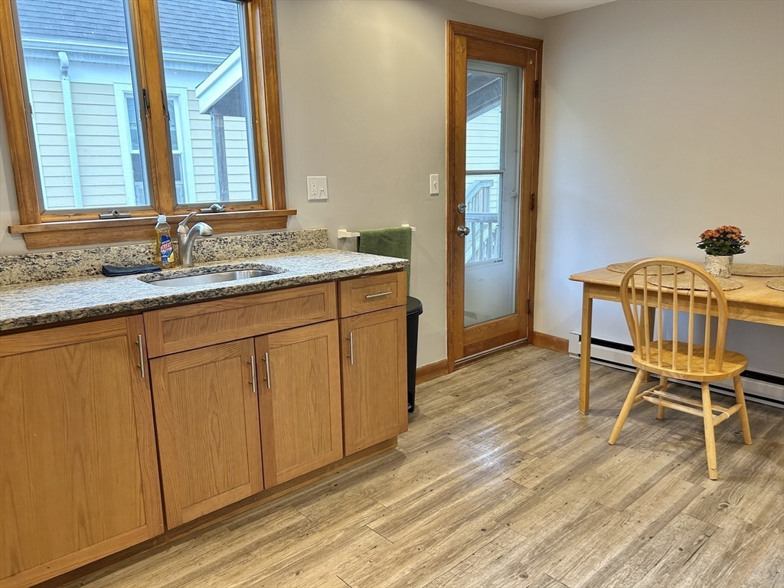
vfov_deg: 53.1
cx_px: 392
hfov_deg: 67.3
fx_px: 589
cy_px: 294
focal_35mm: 26
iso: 125
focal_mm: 5.7
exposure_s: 1/60
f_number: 1.5
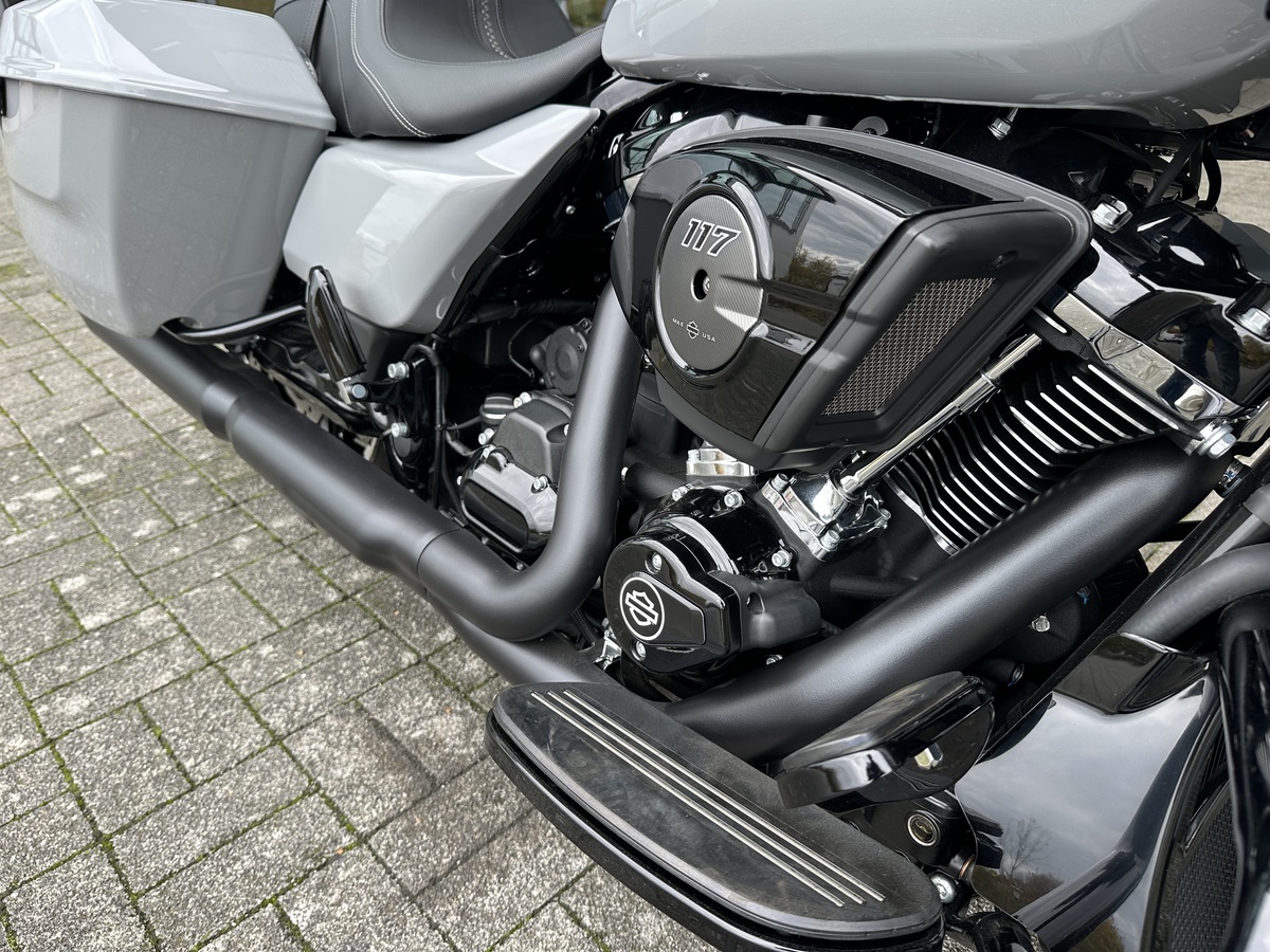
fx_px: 881
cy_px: 476
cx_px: 635
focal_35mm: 24
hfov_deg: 71.6
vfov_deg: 56.8
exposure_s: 1/121
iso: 64
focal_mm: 6.86
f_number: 1.78
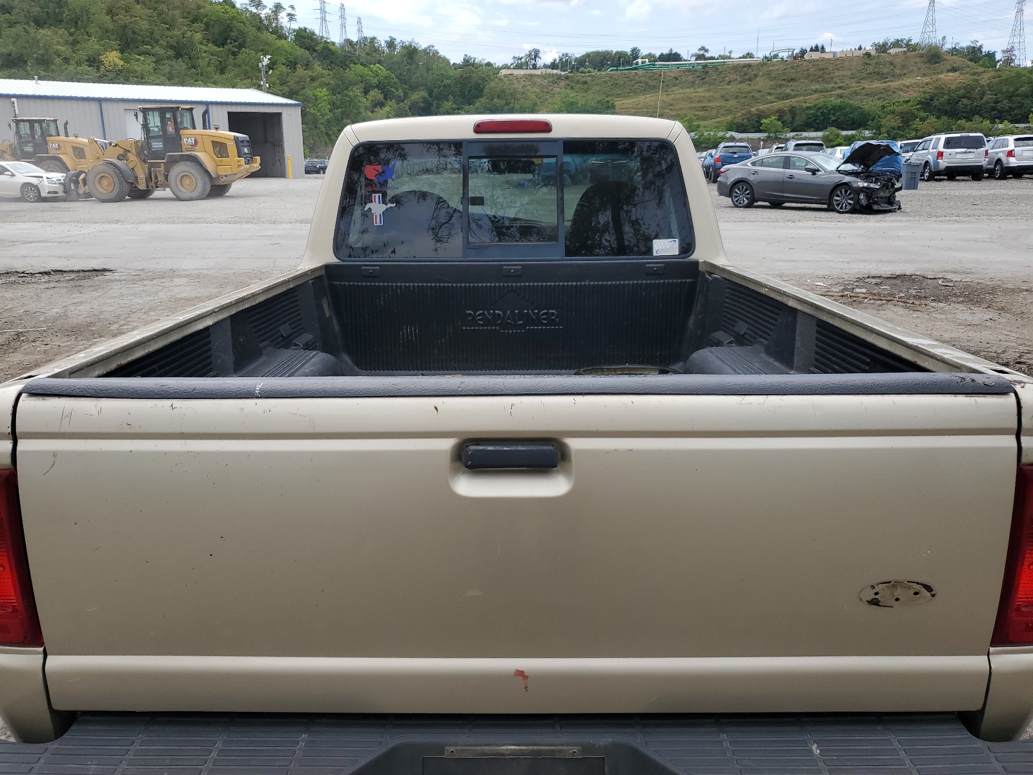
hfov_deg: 67.3
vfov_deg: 53.1
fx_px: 776
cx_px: 516
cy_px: 388
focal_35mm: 26
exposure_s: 1/2000
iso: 50
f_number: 1.5
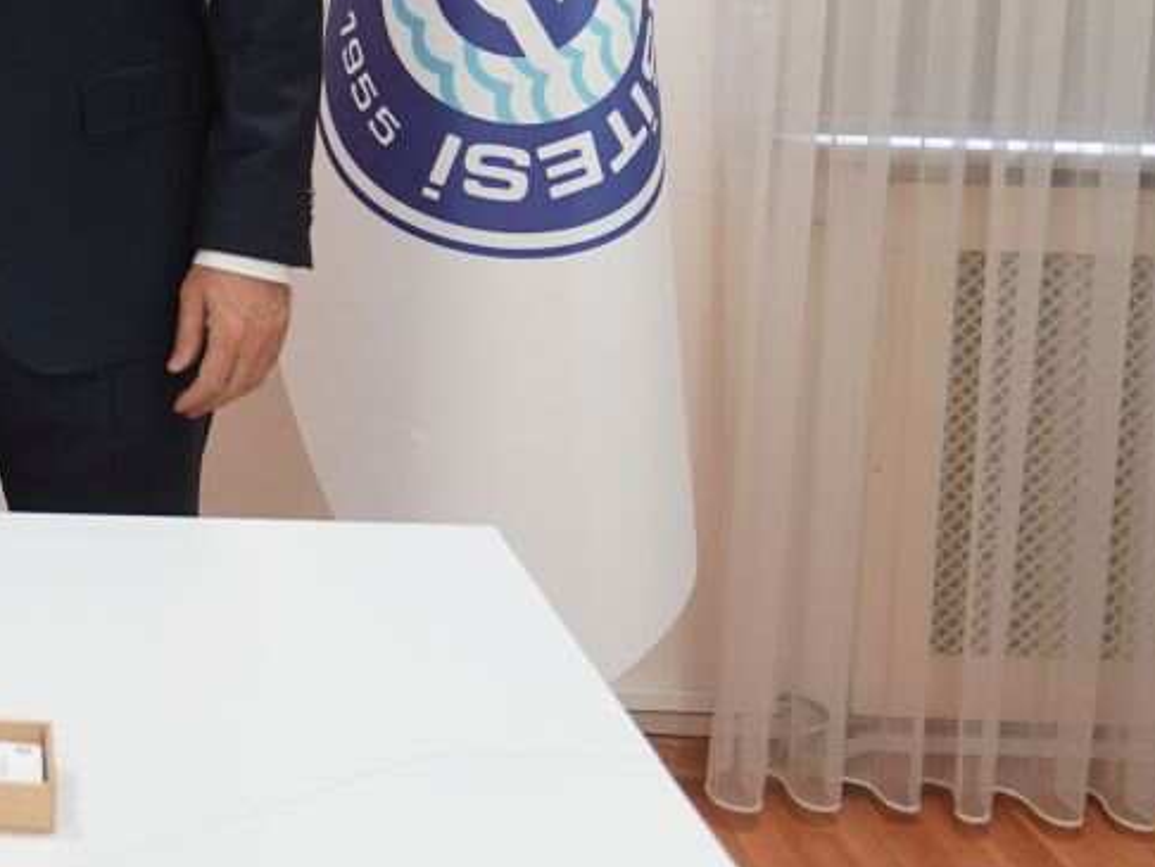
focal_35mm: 86
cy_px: -145
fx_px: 2871
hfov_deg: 21.1
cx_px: -259
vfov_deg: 16.5
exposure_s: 1/125
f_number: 3.2
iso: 1600
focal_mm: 29
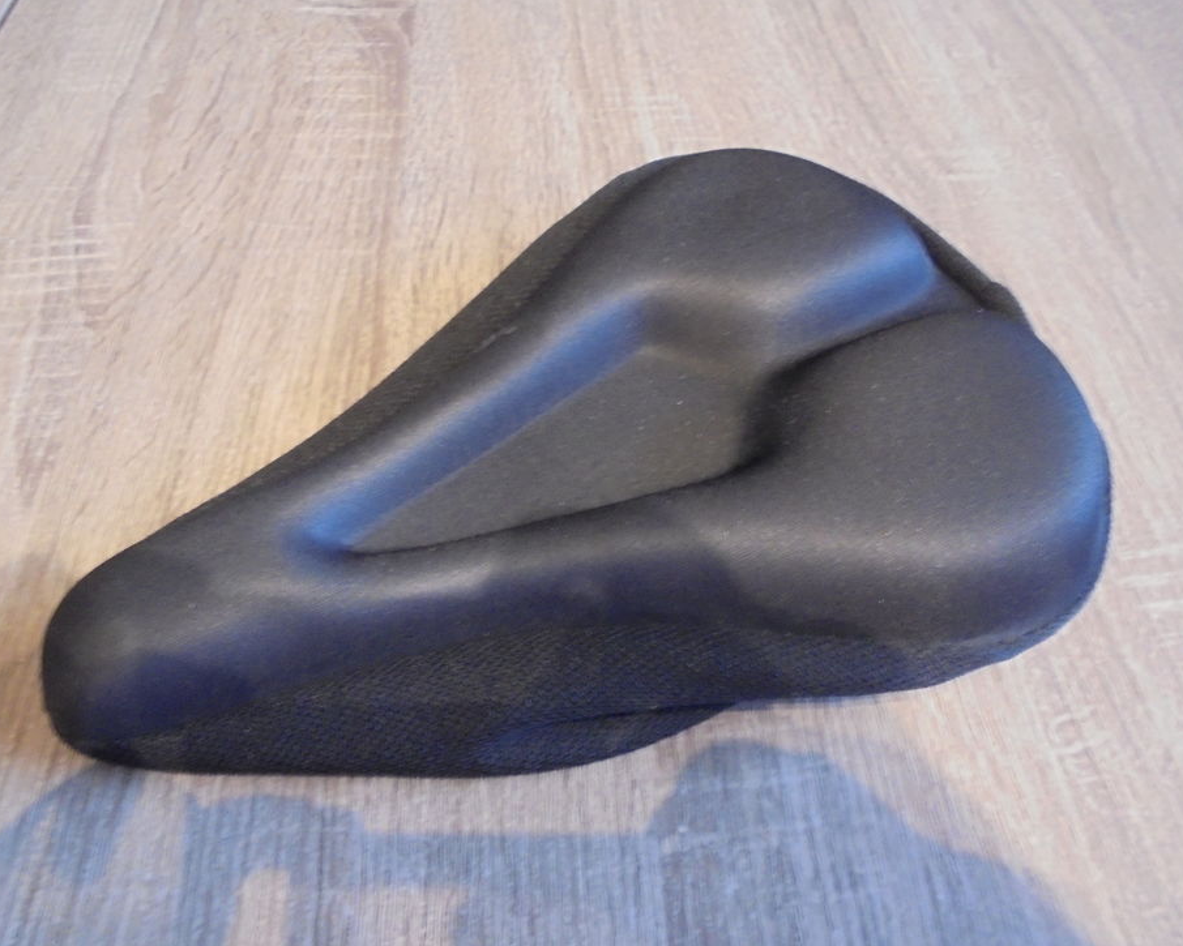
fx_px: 980
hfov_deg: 62.1
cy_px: 476
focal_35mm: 28
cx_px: 537
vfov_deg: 51.5
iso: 400
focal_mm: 4.6
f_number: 3.5
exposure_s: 1/13
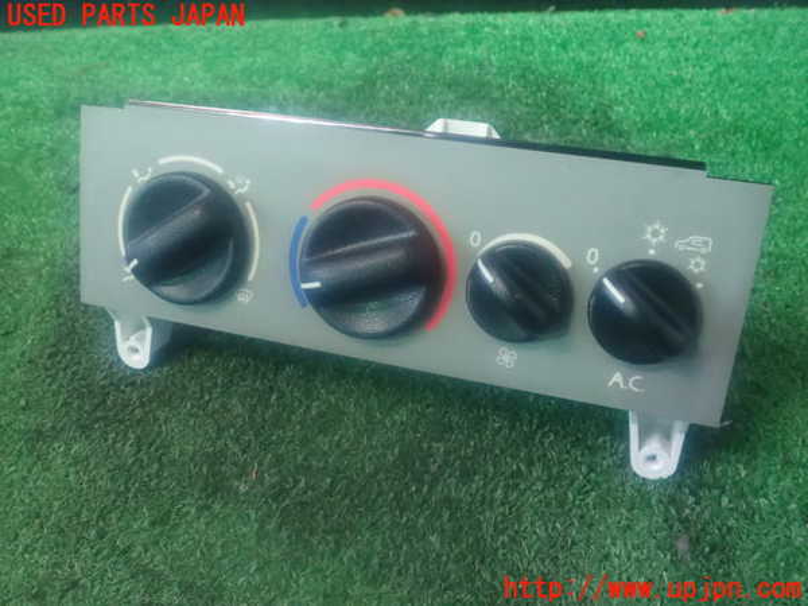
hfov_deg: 60.0
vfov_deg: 46.8
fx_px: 700
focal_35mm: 30
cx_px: 404
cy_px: 303
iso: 1600
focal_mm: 5.5
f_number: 2.3
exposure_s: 1/30
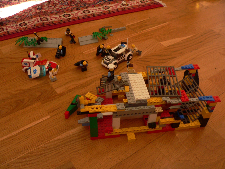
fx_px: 234
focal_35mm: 36
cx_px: 112
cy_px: 84
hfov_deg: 51.4
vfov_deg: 39.7
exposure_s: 1/20
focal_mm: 6
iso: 100
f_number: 2.8
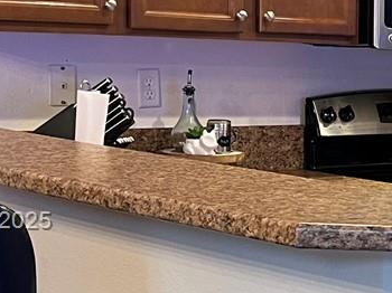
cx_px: 589
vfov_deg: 12.4
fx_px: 1347
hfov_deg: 15.3
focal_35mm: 119
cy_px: 223
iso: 250
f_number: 1.5
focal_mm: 5.7
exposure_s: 1/60
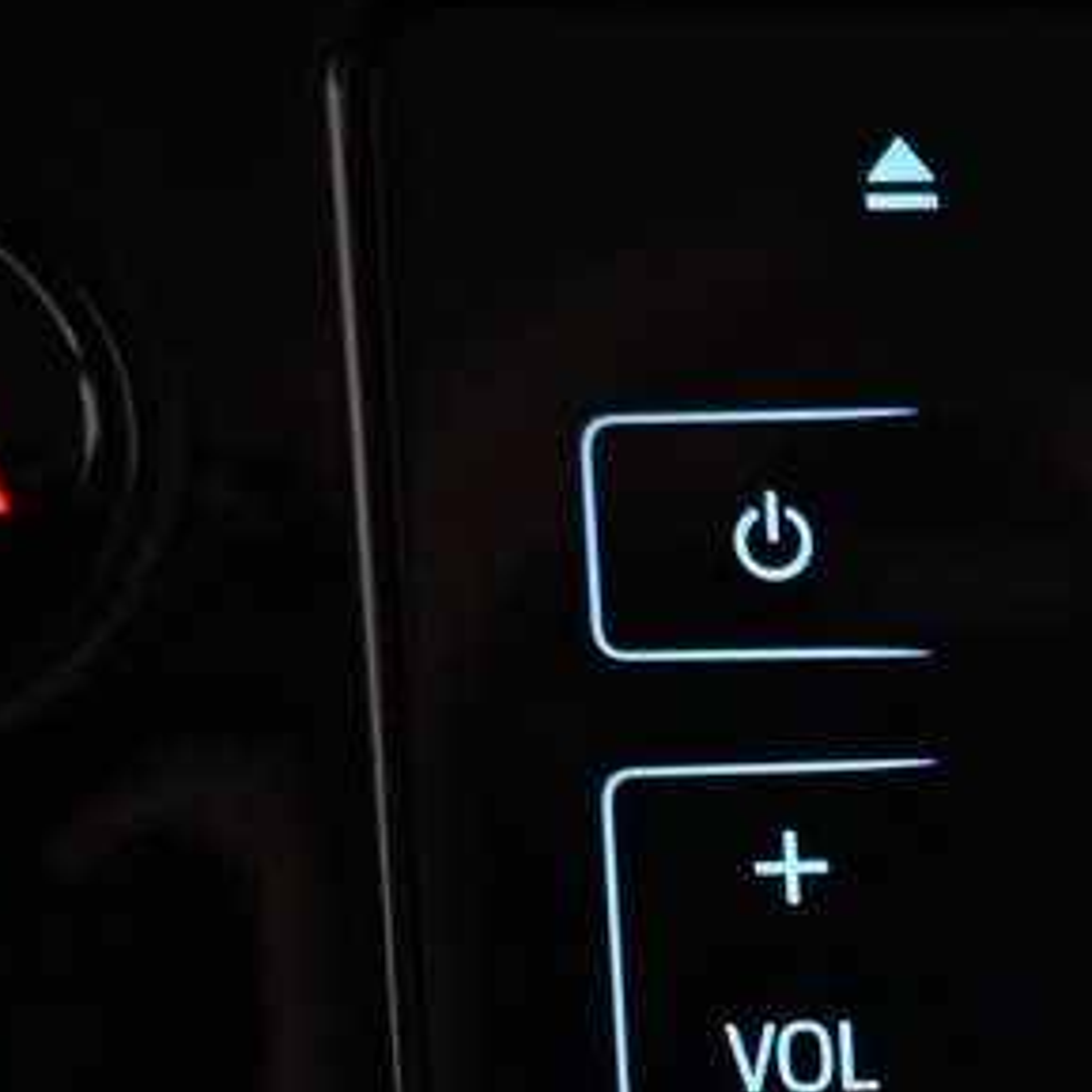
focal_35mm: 191
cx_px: 2052
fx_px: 6817
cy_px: 1806
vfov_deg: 8.9
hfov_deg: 8.7
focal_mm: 40
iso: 2000
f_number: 4
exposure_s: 1/30
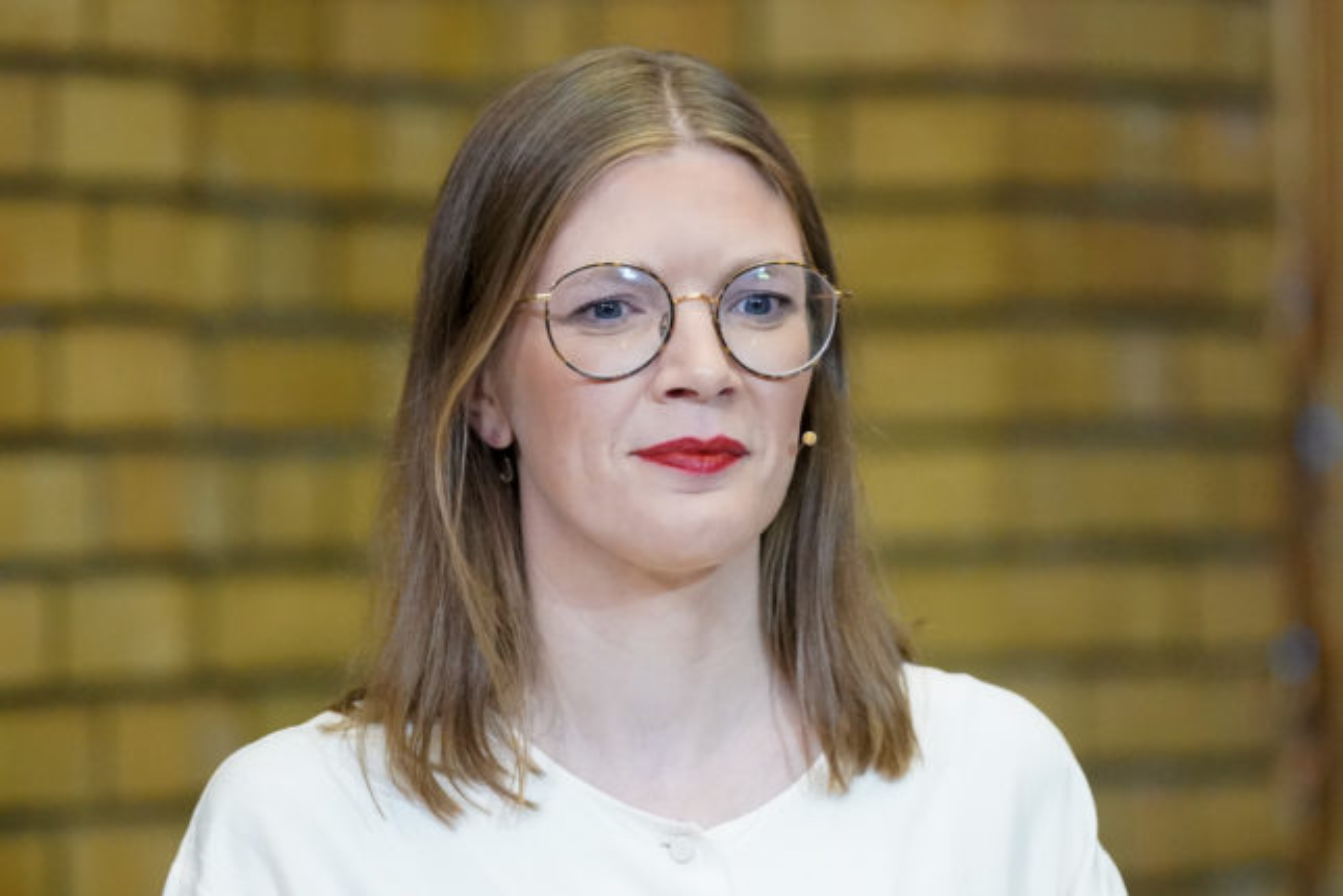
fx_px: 12571
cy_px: 448
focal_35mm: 337
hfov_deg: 6.1
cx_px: 672
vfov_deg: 4.1
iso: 8000
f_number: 4
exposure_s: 1/400
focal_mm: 225
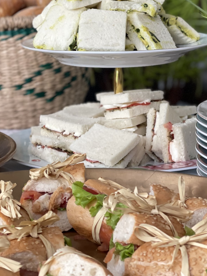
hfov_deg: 11.6
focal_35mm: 128
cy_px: 80
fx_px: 1021
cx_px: 77
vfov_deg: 15.4
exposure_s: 1/33
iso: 125
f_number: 2.2
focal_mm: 7.5
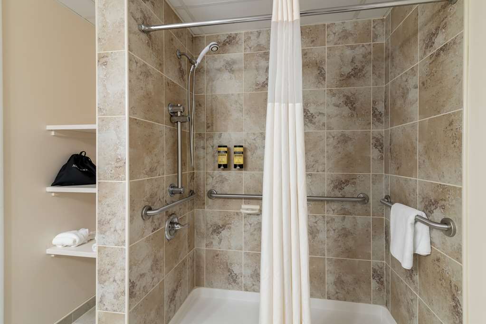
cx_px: 243
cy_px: 162
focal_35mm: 16
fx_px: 216
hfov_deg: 96.7
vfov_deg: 73.7
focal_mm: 16
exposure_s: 1.3
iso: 100
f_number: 9
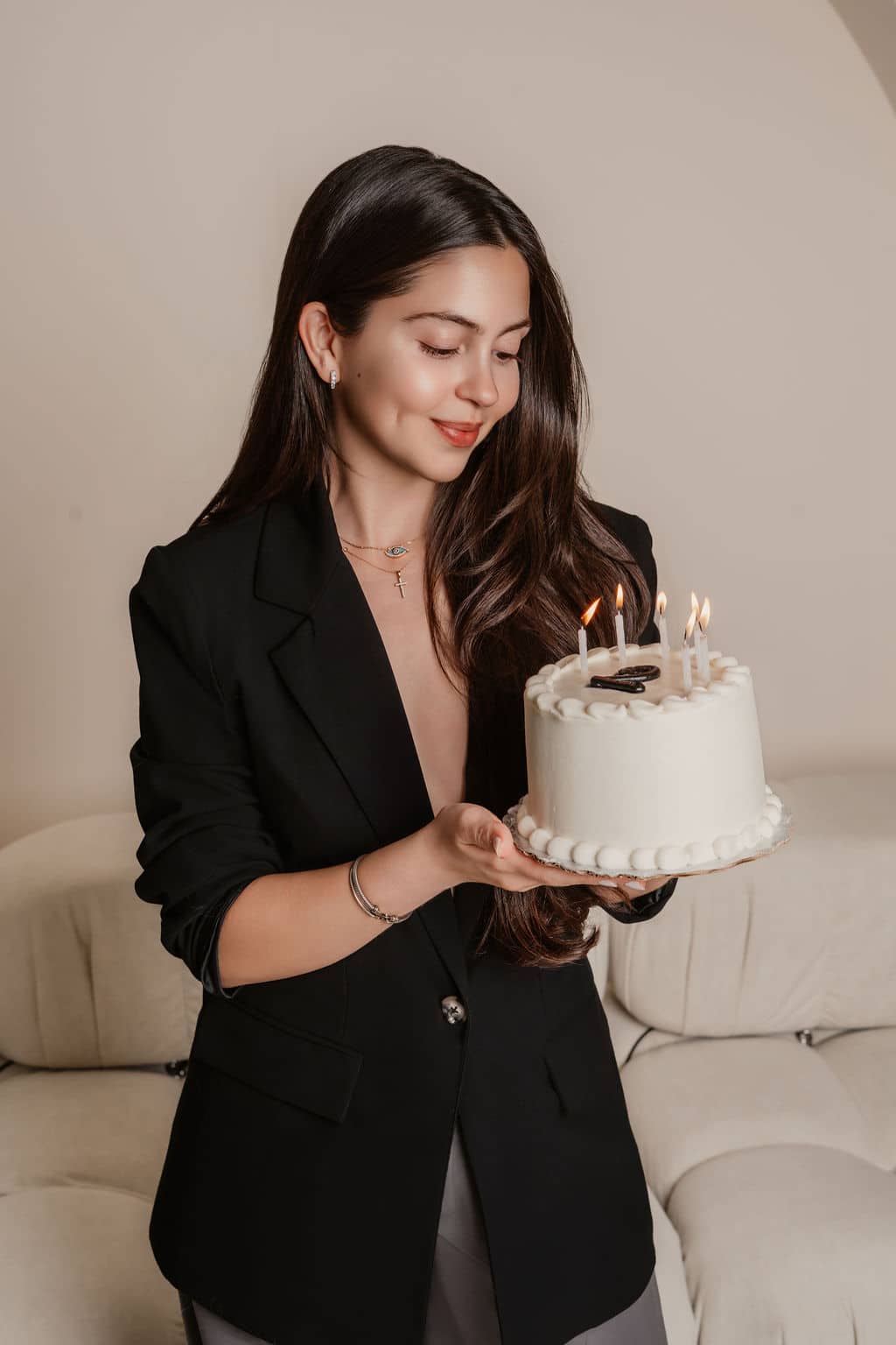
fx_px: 1867
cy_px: 672
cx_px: 448
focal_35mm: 50
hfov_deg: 27.0
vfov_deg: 39.6
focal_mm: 50
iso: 320
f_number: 7.1
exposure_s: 1/160
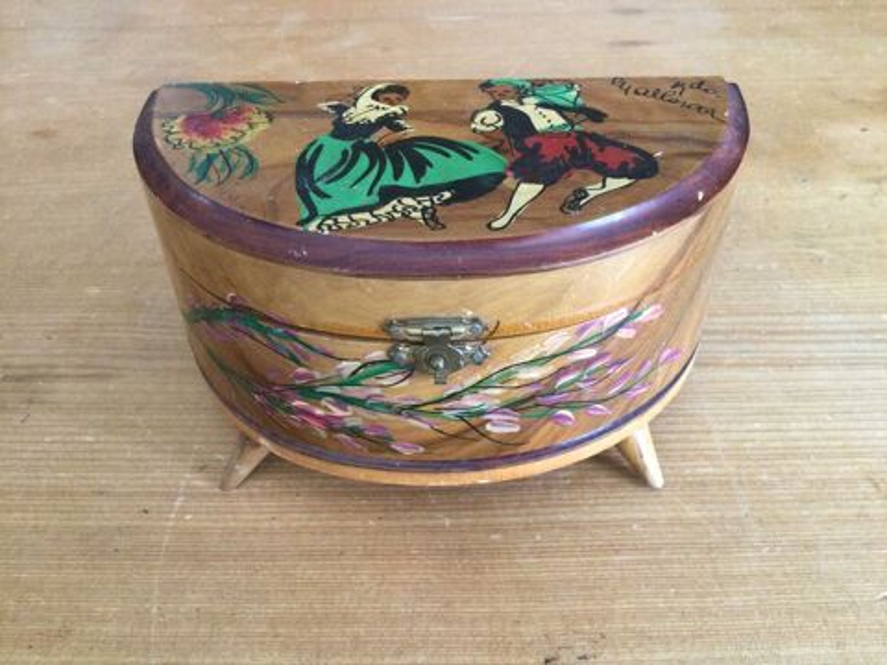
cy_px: 332
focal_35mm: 31
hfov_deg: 58.4
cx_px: 444
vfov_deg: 45.4
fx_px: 794
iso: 125
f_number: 2.4
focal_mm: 3.3
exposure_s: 1/33
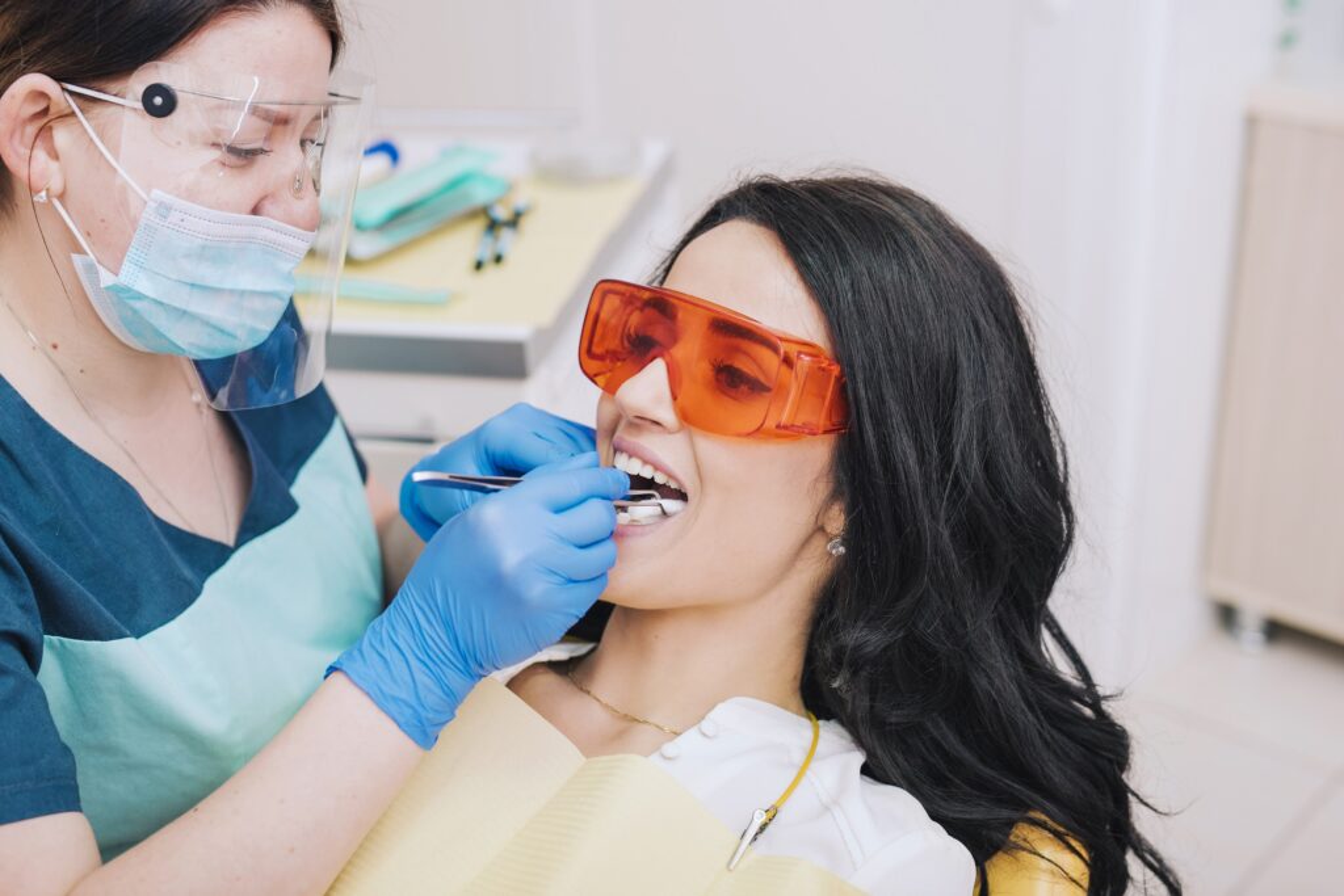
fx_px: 1867
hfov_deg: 39.6
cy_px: 448
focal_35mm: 50
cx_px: 672
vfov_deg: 27.0
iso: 320
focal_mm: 50
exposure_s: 1/160
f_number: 2.8
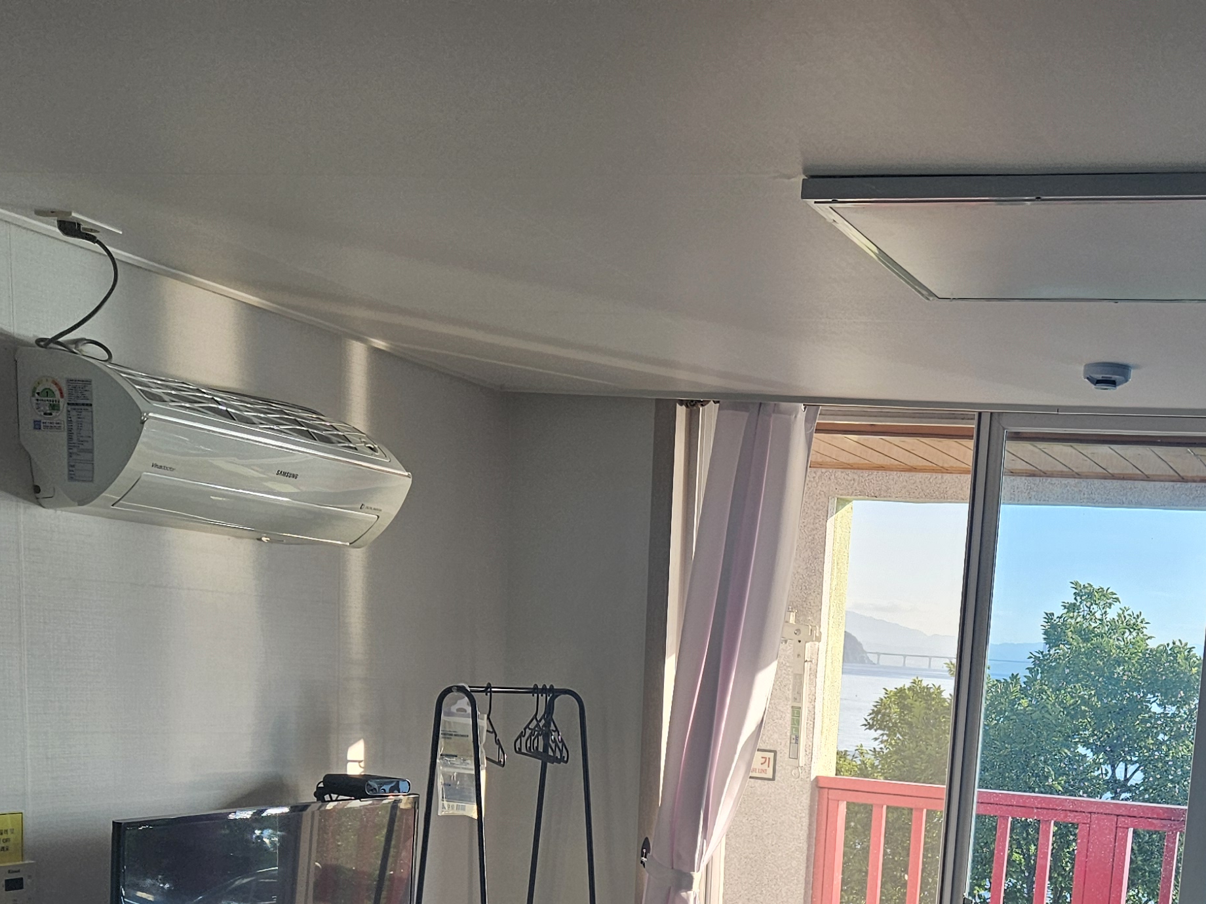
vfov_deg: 26.9
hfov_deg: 37.3
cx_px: 898
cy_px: 981
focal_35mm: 50
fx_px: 1742
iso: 50
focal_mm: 5.4
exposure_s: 1/719
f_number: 1.8
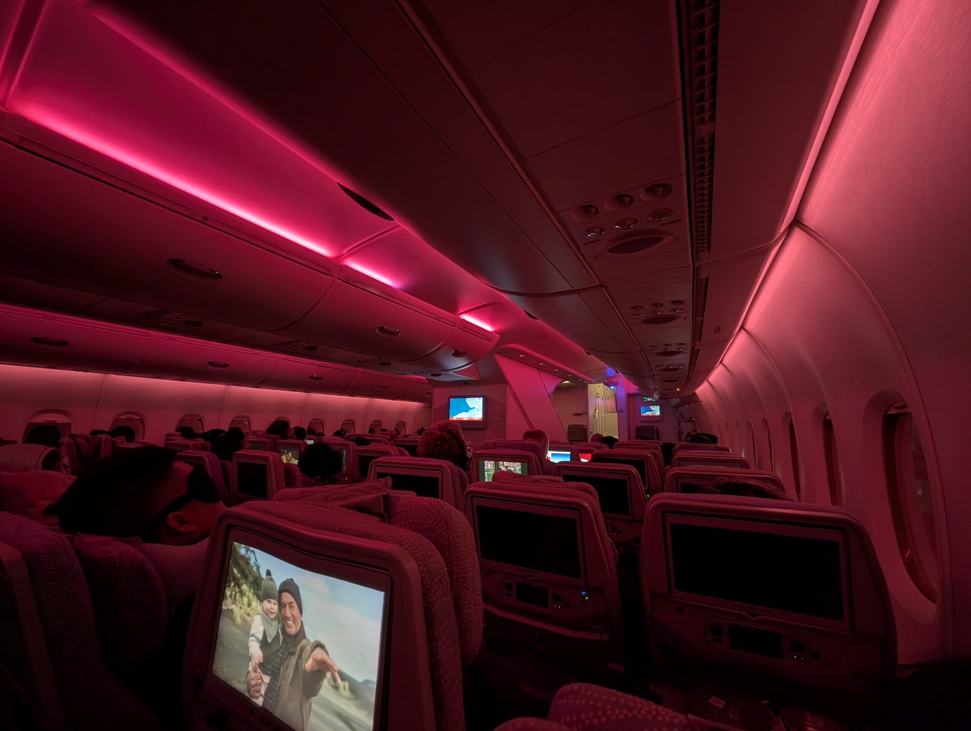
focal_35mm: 12
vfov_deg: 94.6
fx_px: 337
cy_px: 366
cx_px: 486
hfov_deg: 110.5
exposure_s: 1/24.5
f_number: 1.7
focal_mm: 2.02
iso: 228
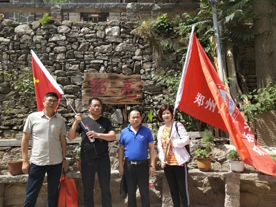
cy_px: 104
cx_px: 138
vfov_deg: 46.8
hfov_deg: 60.0
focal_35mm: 30
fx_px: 239
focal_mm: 3.95
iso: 50
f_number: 1.8
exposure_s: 1/1099
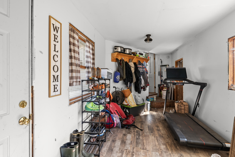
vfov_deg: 70.4
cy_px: 78
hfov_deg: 93.3
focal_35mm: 17
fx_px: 111
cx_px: 118
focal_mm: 17
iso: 320
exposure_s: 1/13
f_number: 9
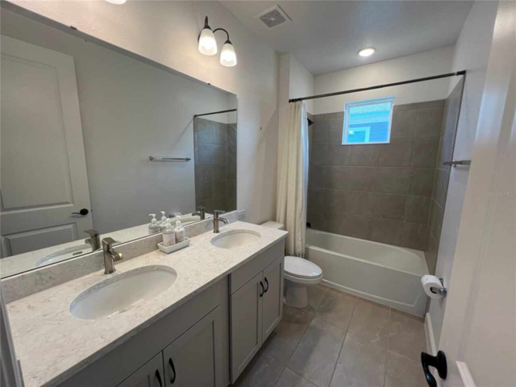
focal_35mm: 13
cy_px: 194
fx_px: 194
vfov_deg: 89.9
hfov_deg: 106.2
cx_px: 258
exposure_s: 1/120
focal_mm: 1.57
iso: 64
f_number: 1.8
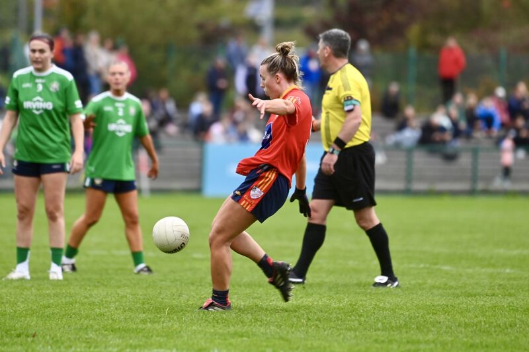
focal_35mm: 410
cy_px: 176
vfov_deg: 3.4
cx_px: 264
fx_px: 6023
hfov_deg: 5.0
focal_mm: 410
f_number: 5.6
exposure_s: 1/640
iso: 1600
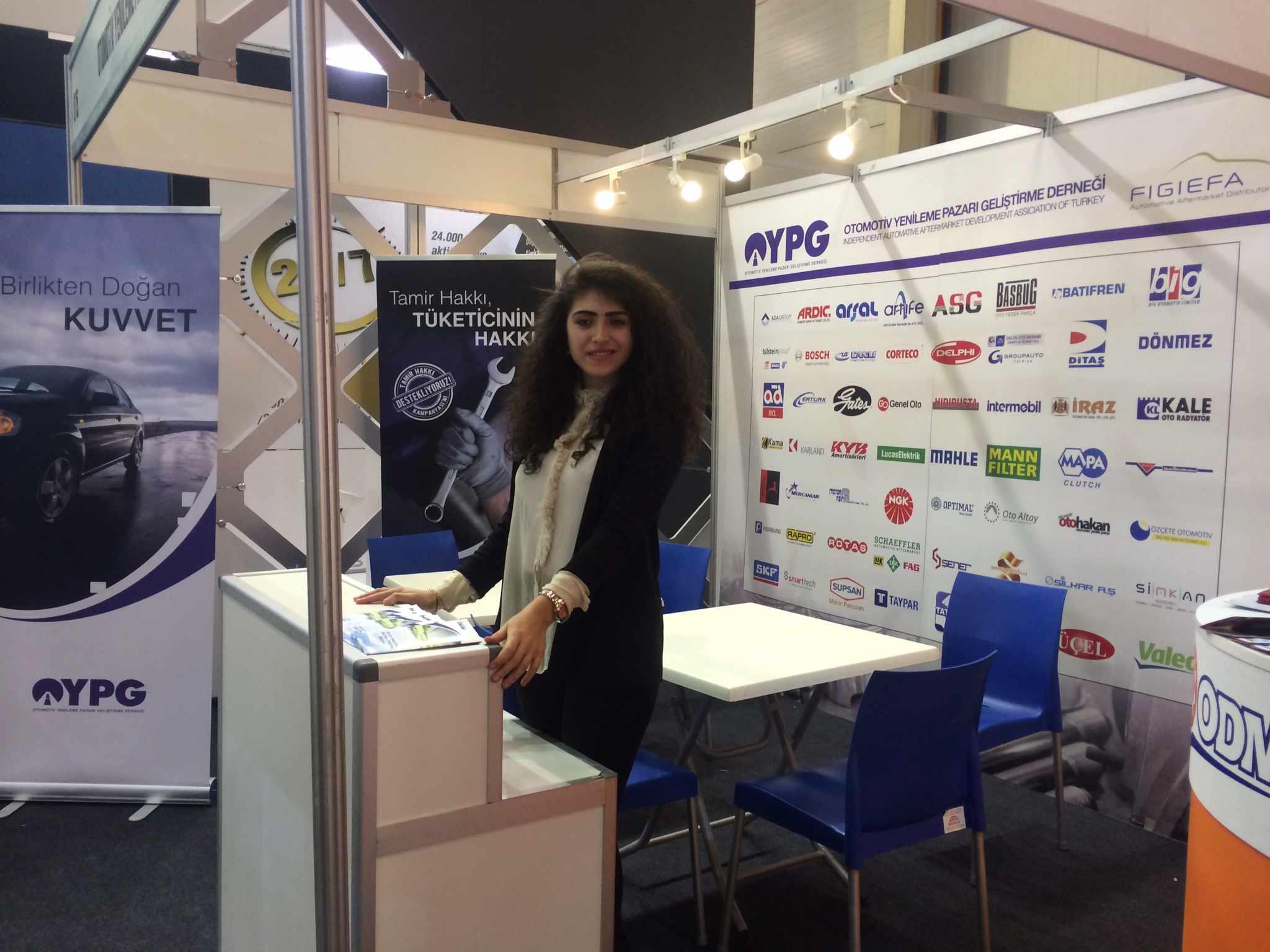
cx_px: 635
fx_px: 1101
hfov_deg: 60.0
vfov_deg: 46.8
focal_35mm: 30
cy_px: 476
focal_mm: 4.12
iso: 50
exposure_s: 1/30
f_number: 2.2
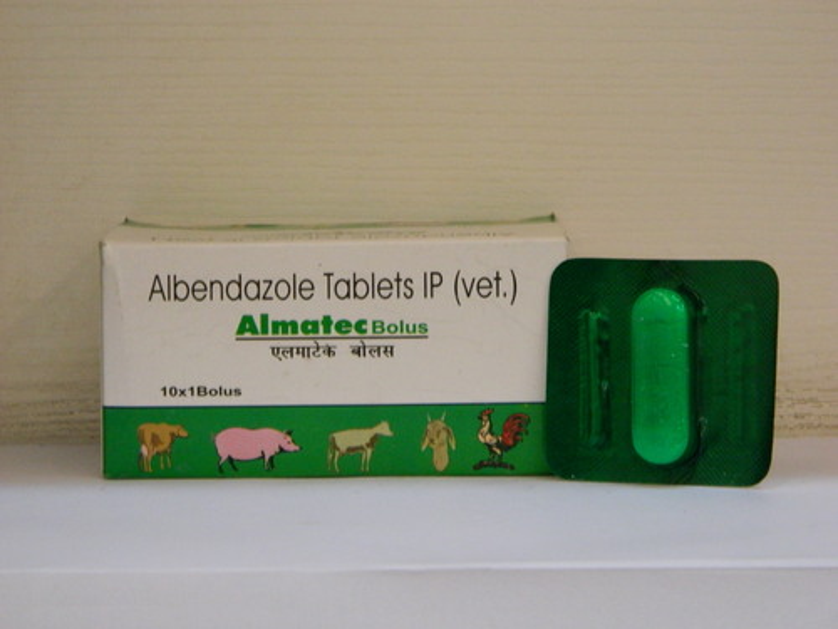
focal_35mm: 103
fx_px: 2493
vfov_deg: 14.4
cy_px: 314
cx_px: 419
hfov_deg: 19.1
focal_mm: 18.6
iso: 400
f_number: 4.5
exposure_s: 1/20
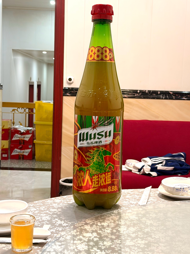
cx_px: 95
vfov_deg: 39.7
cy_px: 127
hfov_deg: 30.3
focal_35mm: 48
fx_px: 351
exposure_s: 1/50
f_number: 1.78
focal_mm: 6.76
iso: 250
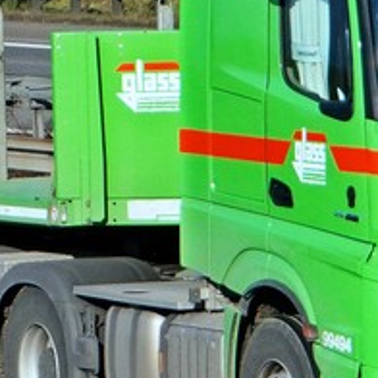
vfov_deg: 5.1
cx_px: 79
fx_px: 4218
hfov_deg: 5.1
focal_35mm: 341
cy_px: 113
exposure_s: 1/2000
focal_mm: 65.6
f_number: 5.6
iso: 640
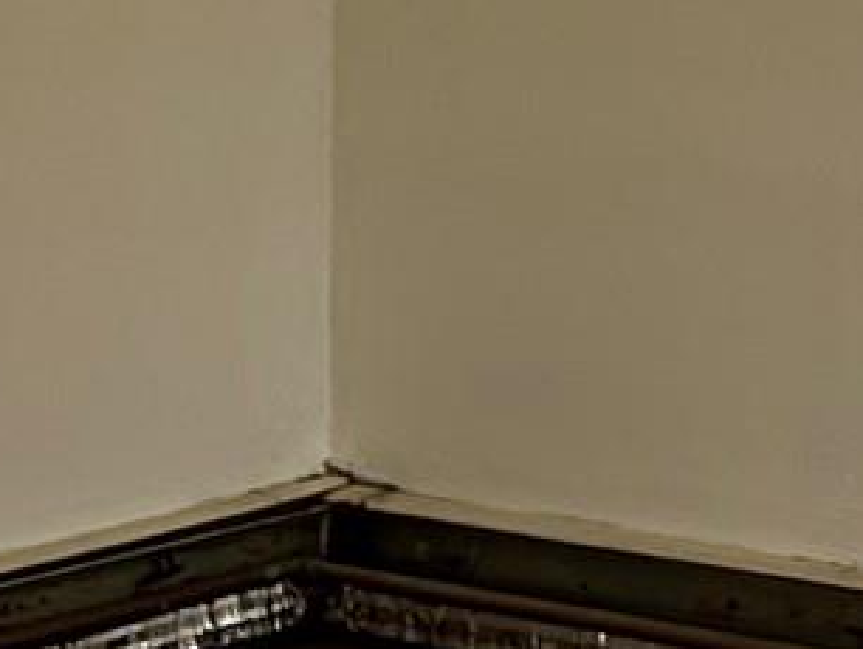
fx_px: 4341
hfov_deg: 9.7
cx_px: 2211
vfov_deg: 8.3
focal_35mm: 174
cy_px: -361
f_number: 1.5
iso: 80
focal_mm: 5.7
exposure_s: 1/121
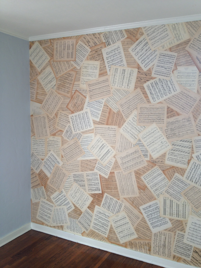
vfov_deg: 52.6
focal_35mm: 35
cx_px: 100
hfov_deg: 40.7
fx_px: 271
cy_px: 134
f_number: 2.4
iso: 50
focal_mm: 4.28
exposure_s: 1/24
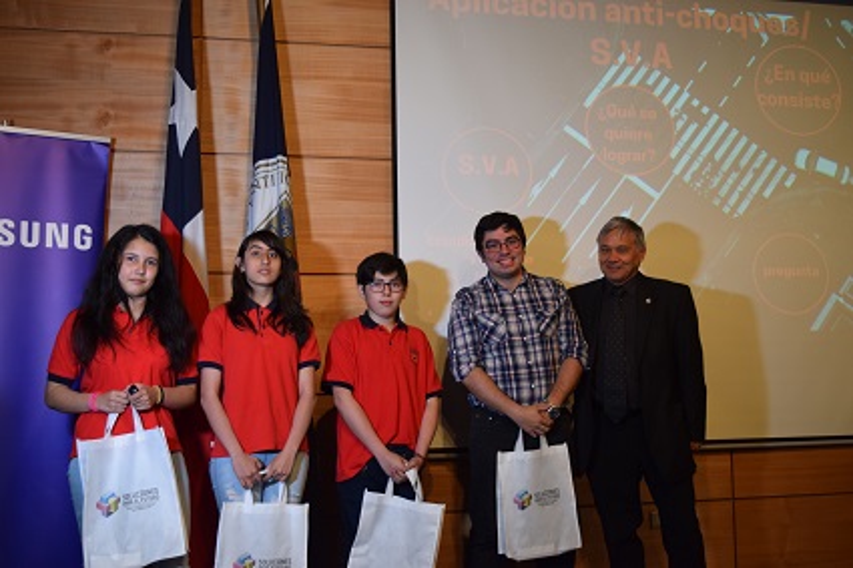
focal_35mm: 44
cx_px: 426
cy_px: 284
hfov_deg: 45.0
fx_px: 1030
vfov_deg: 30.8
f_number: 4.2
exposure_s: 1/60
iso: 800
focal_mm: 29
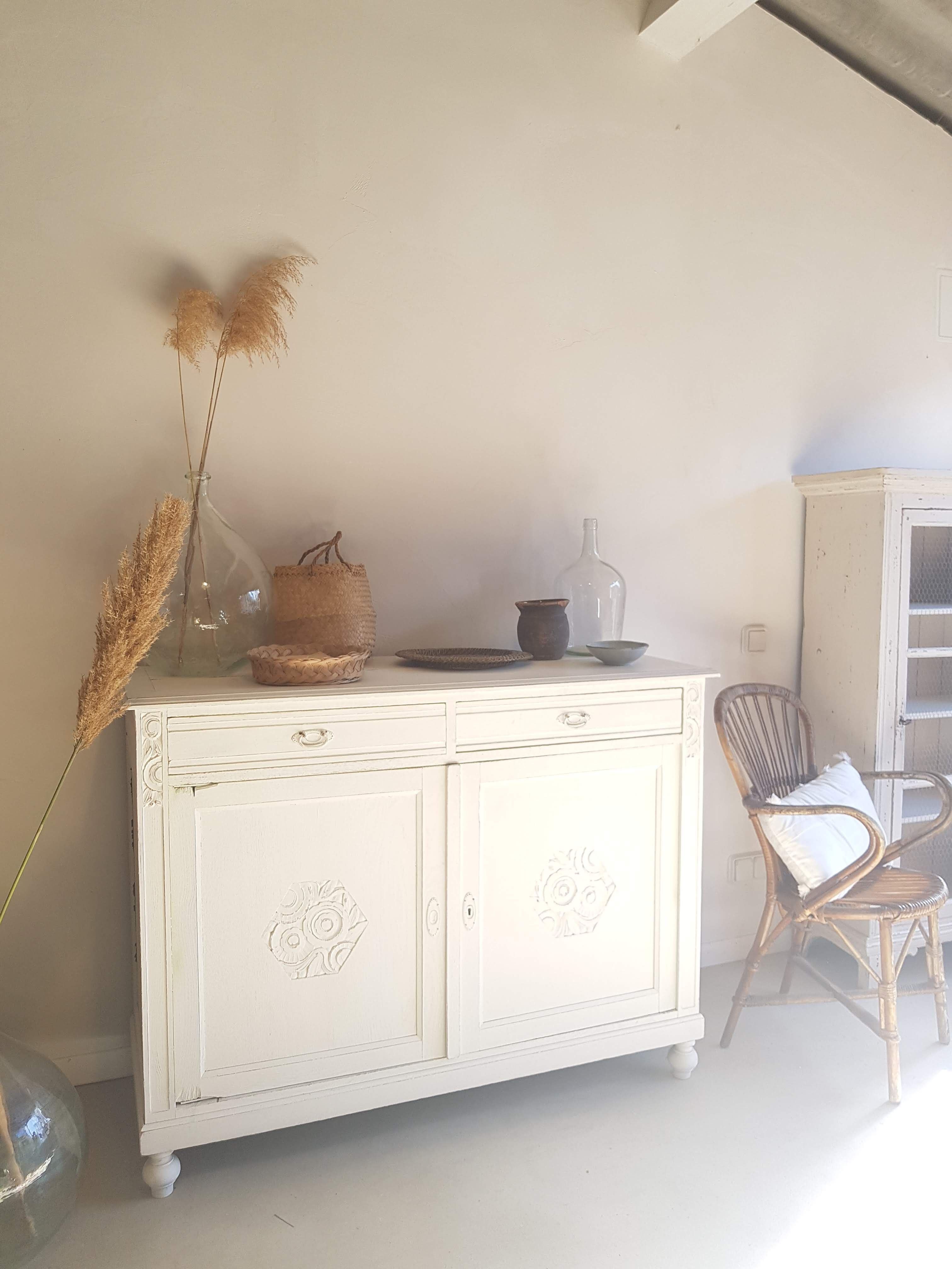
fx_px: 953
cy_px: 634
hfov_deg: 53.1
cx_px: 476
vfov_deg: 67.3
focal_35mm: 26
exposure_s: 1/100
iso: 64
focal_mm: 4.2
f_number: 1.7
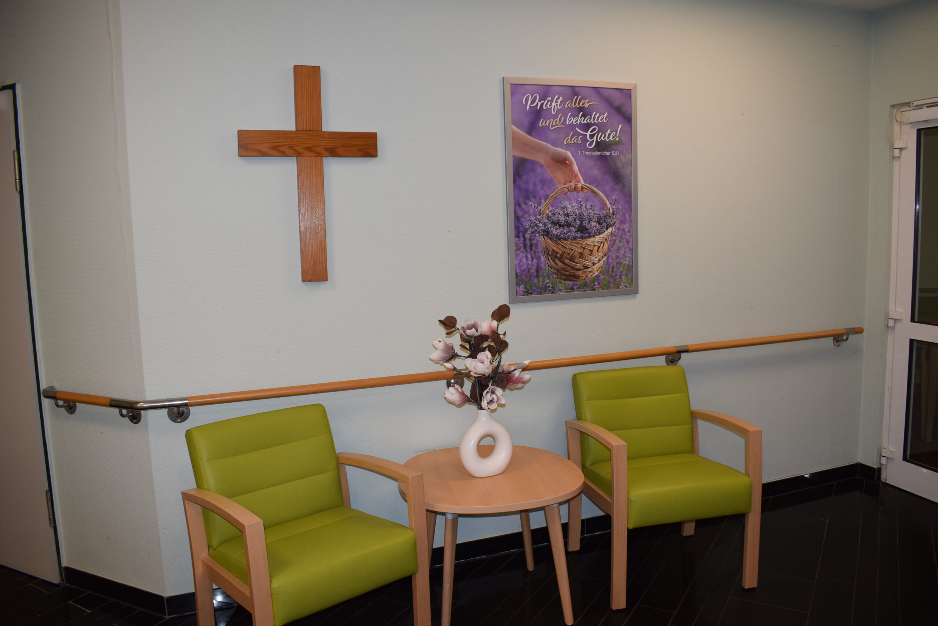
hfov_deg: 67.4
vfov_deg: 48.0
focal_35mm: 27
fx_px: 704
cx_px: 469
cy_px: 313
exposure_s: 1/100
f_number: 5
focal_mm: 18
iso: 800
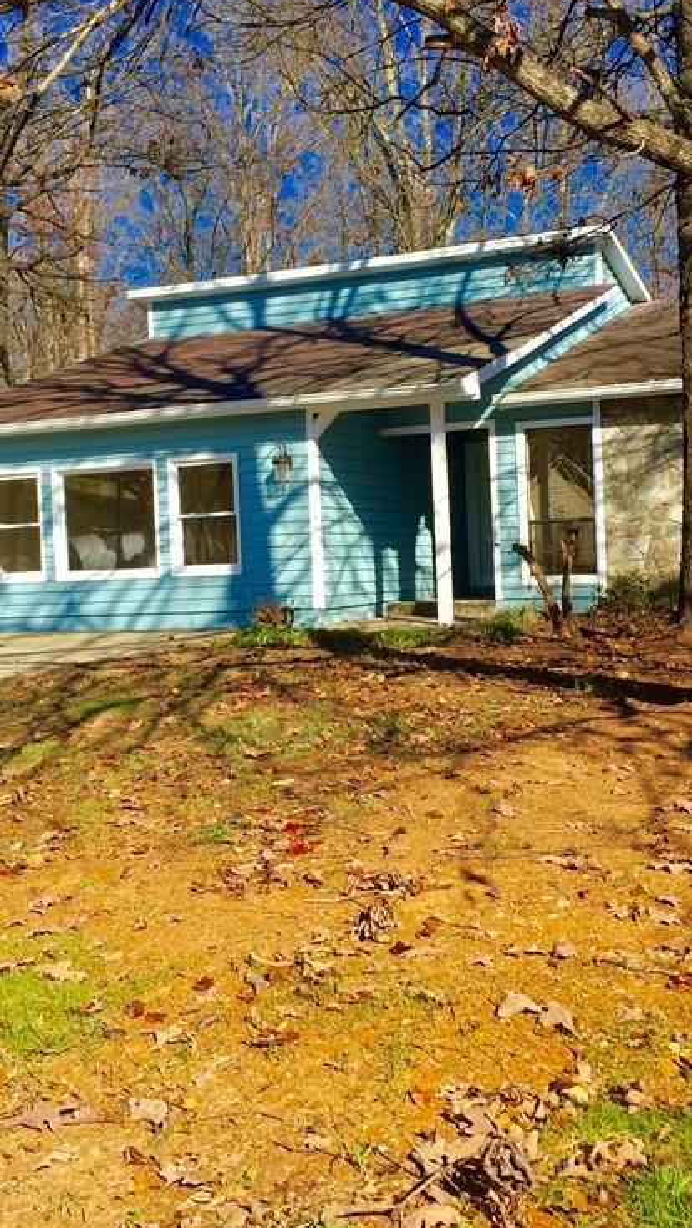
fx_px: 1434
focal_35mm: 44
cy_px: 593
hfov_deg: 27.1
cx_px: 401
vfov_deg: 46.4
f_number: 2.2
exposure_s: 1/1319
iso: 32
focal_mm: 4.15
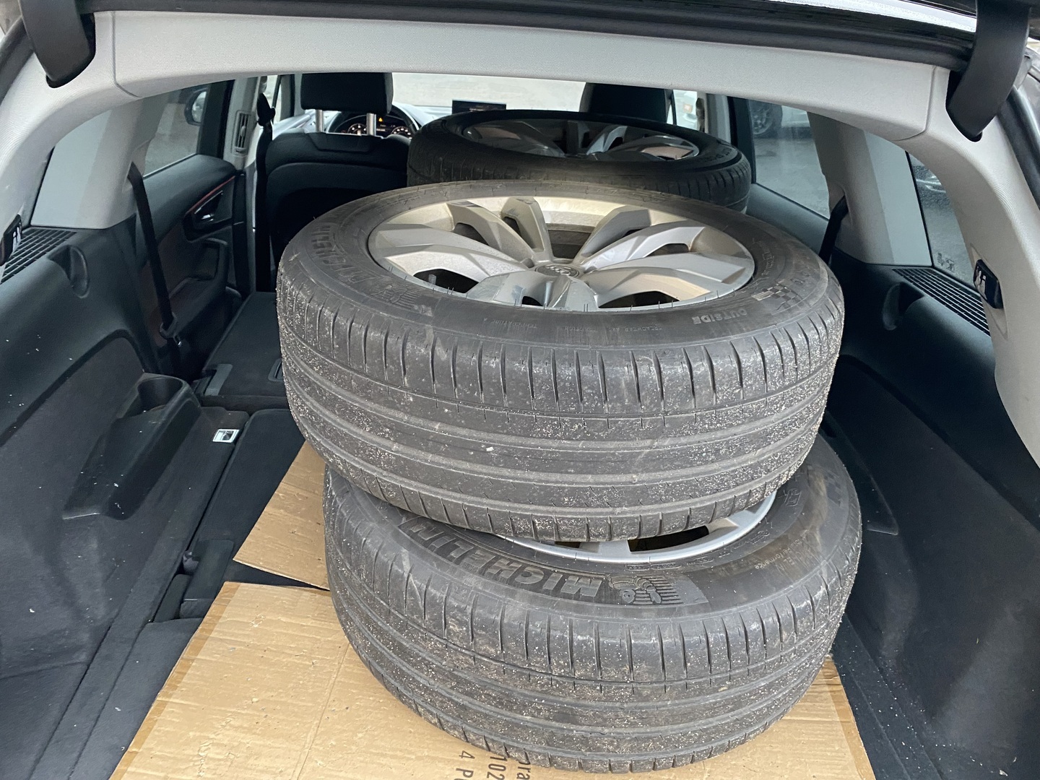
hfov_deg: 67.3
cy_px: 390
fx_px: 781
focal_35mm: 26
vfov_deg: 53.1
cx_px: 520
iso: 500
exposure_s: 1/50
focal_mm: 4.25
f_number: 1.8
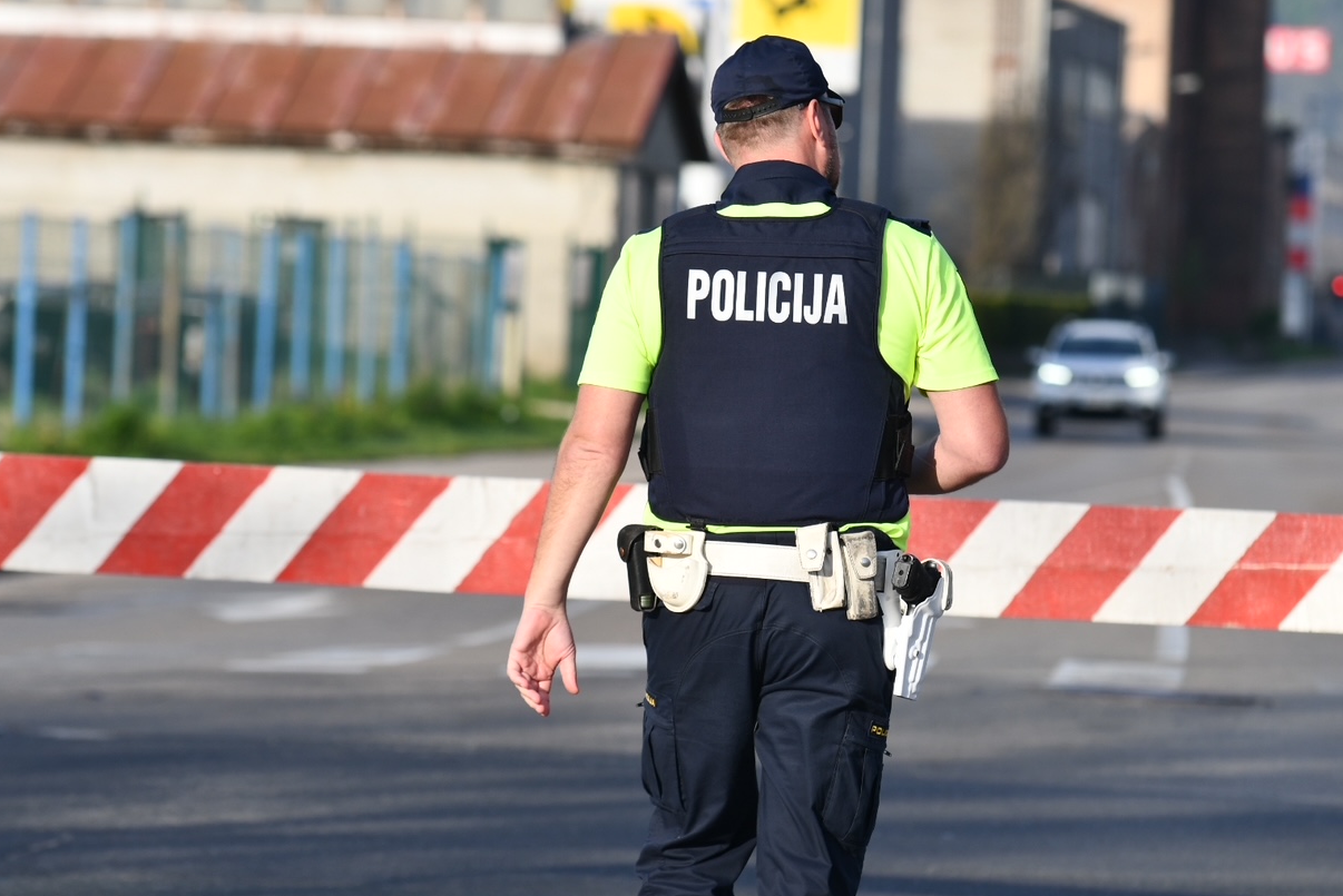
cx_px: 685
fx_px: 10971
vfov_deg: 4.7
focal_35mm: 294
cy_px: 435
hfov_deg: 7.0
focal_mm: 185
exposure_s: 1/1000
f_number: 5.6
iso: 220
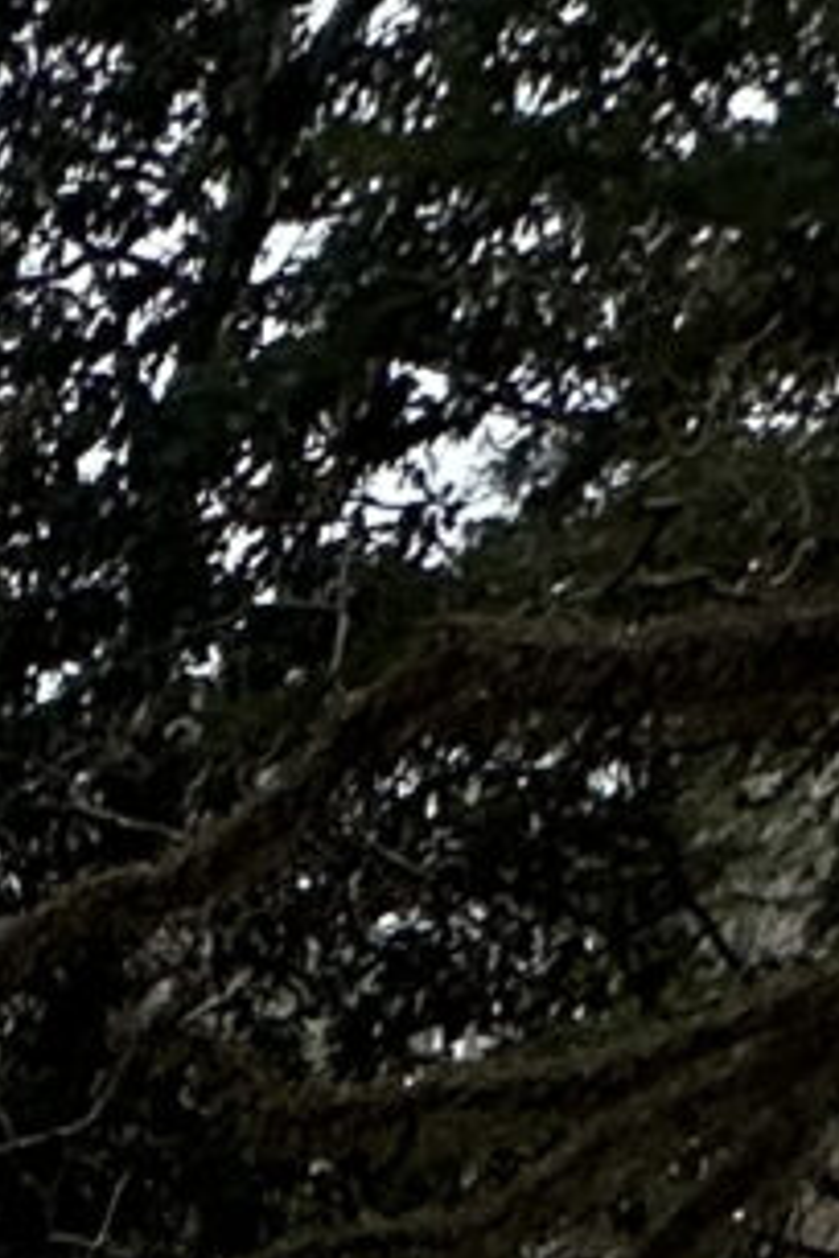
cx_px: -2114
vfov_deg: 10.9
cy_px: 3811
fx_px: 4265
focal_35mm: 122
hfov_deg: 8.3
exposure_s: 1/1473
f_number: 2.2
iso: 50
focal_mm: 2.22
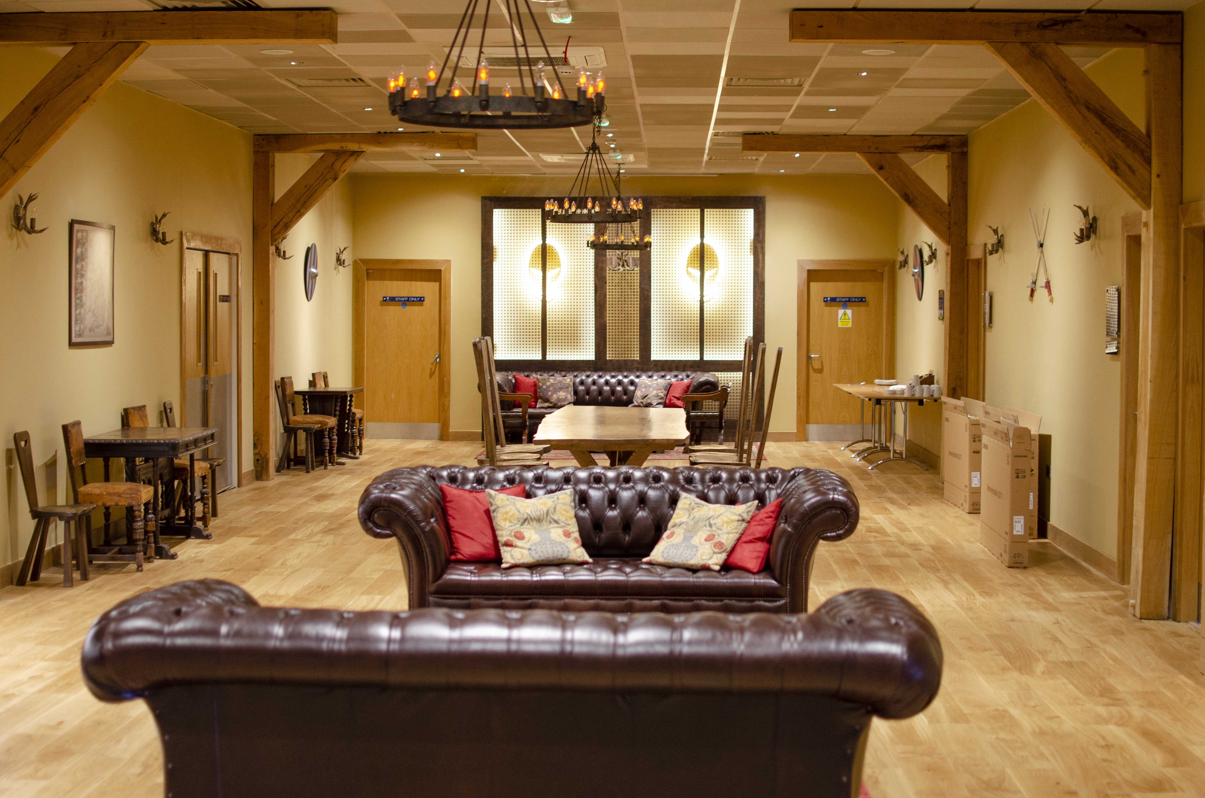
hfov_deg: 37.3
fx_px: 1787
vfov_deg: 25.2
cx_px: 605
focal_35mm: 54
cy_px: 392
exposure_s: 1/20
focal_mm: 35
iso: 400
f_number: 2.2
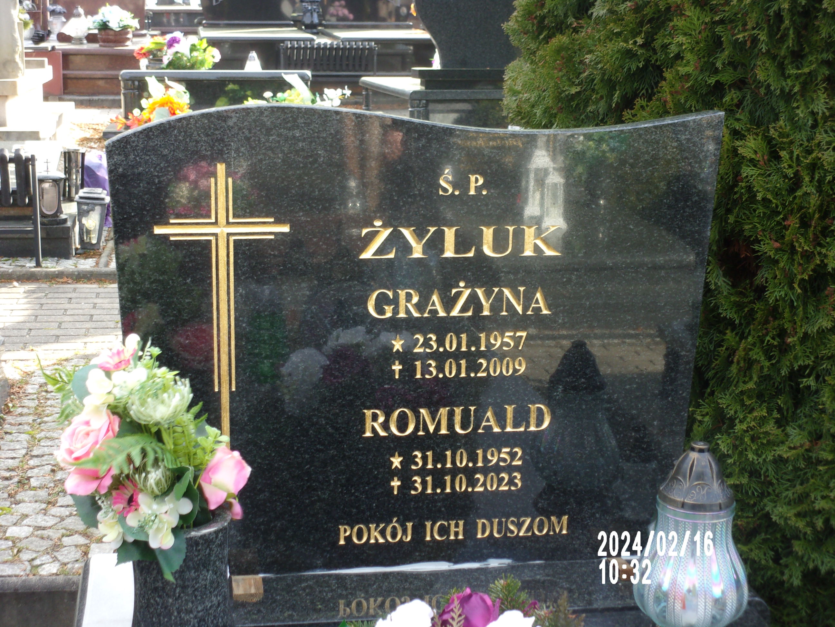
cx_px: 418
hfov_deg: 30.3
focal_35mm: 64
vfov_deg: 22.9
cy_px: 314
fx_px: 1544
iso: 80
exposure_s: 1/58
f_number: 5.2
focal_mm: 11.5
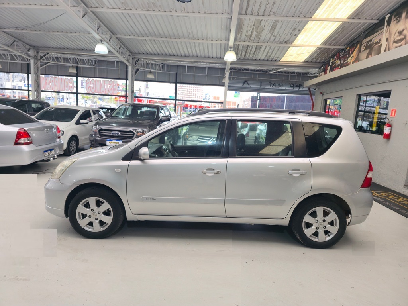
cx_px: 204
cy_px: 153
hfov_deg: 73.9
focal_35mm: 23
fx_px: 271
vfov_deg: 58.9
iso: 64
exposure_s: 1/60
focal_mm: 6.3
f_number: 1.7
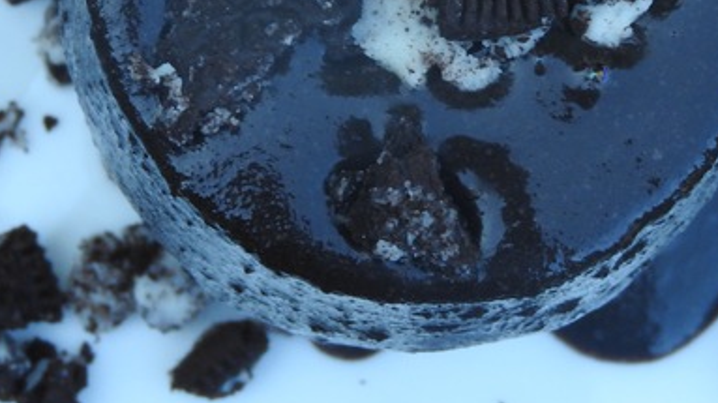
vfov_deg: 3.1
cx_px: 394
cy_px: 51
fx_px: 7440
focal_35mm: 391
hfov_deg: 5.5
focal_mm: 30.5
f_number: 5.2
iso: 180
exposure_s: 1/60
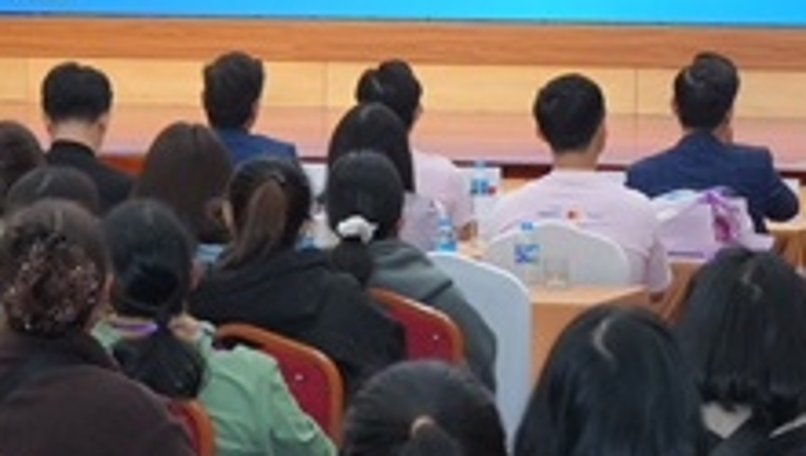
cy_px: 157
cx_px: 562
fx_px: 3766
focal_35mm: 176
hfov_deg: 12.2
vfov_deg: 6.9
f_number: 4
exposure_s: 1/160
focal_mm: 31
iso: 1250
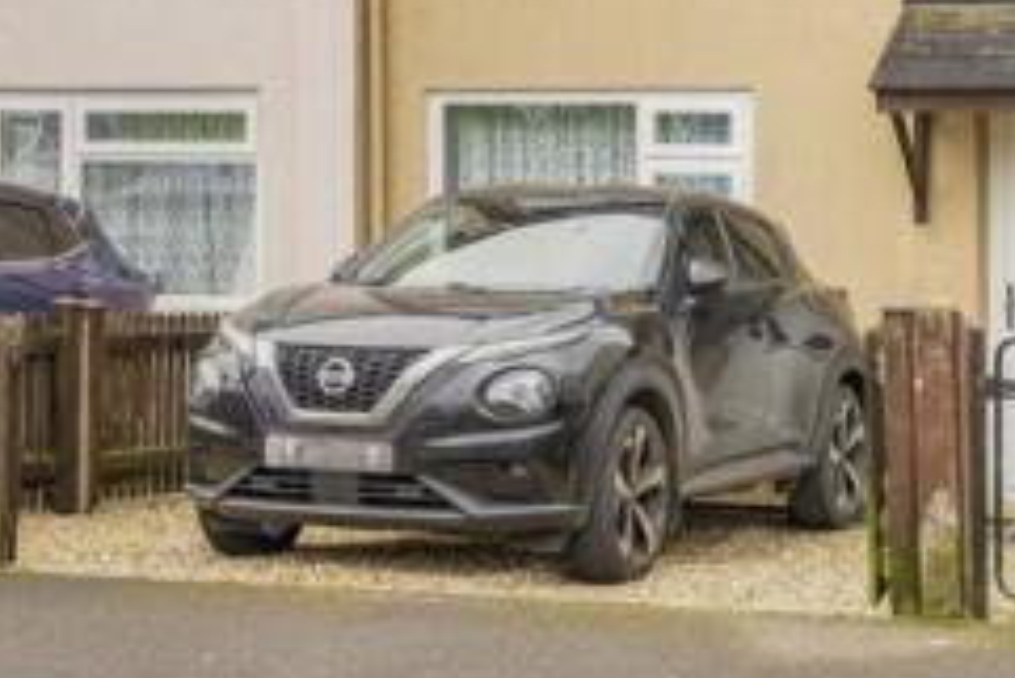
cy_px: -116
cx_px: 625
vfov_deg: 14.0
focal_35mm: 95
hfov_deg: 21.4
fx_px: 2680
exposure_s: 1/60
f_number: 7.1
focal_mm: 35
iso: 400
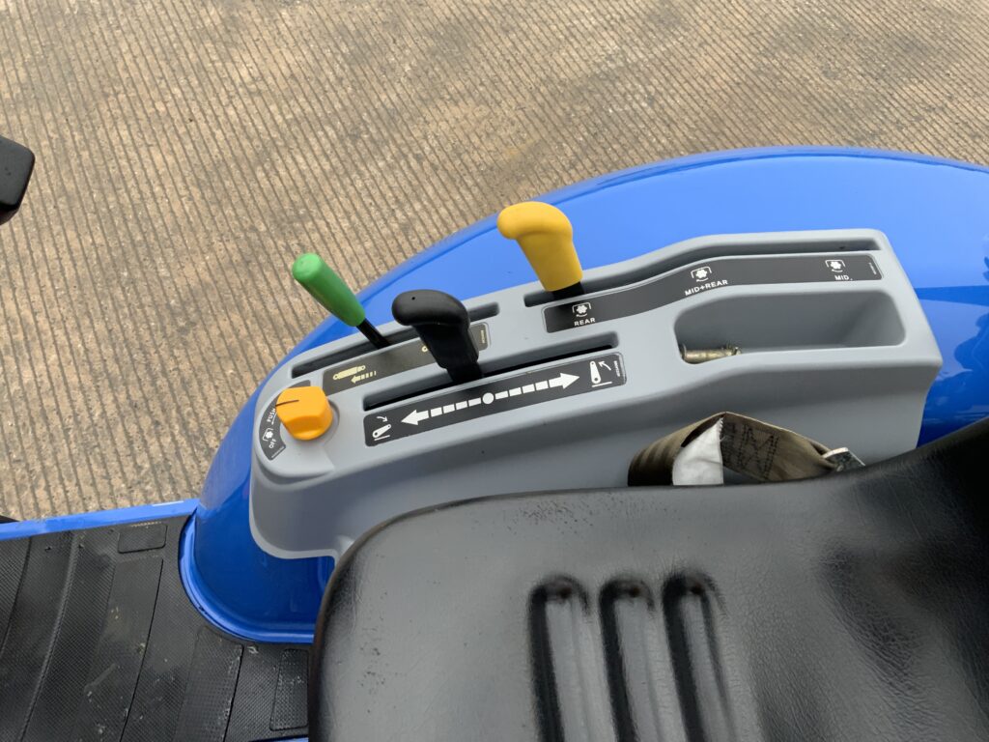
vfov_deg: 48.2
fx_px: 829
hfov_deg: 61.7
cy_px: 371
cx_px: 494
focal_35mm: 29
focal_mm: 3
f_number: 1.8
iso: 32
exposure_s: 1/122
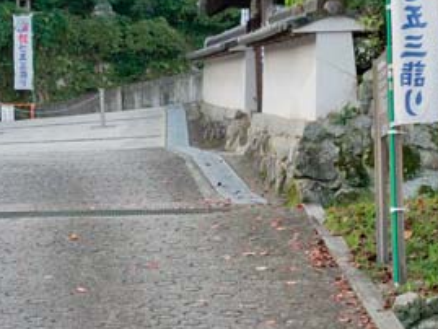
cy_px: 116
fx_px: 1620
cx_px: 42
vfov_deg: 11.6
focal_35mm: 128
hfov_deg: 15.2
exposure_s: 1/160
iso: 800
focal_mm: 28
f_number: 8
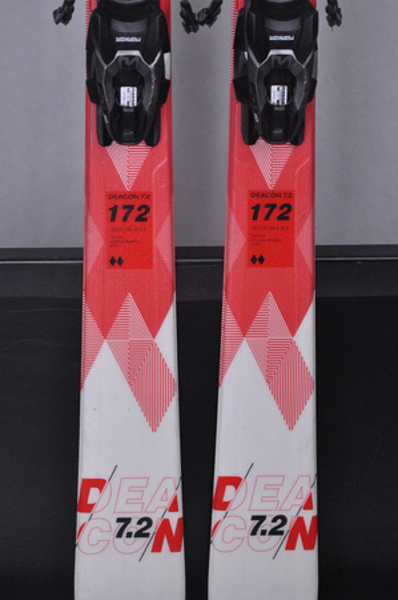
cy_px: 300
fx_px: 1870
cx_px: 199
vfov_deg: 18.2
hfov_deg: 12.2
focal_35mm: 112
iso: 3200
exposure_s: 1/125
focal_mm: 75
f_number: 9.5
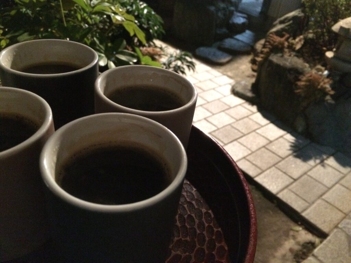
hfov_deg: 61.7
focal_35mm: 29
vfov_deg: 48.2
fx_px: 294
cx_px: 176
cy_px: 132
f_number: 2.2
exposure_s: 1/15
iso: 1250
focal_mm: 4.15
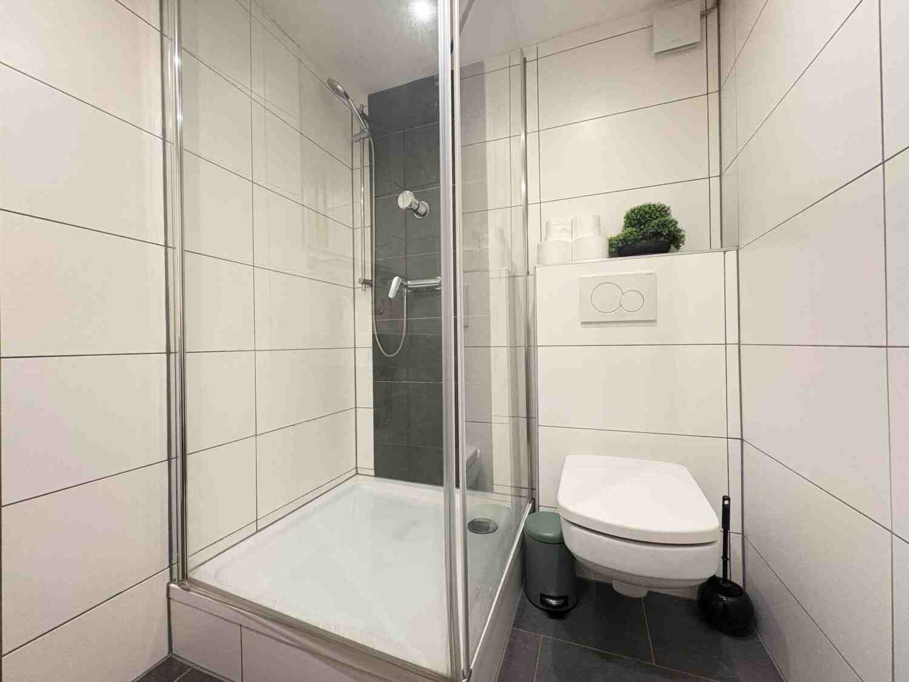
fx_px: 368
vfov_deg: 85.7
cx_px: 454
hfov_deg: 102.1
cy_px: 341
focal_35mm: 14
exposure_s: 1/50
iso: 500
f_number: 2.2
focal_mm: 2.22
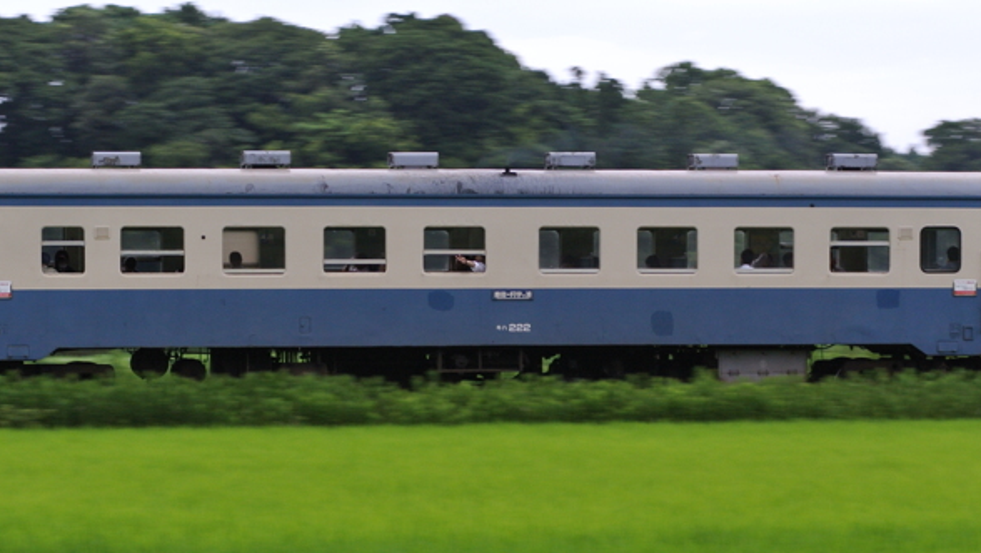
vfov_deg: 7.7
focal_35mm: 157
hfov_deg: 13.7
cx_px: 432
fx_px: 4085
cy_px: 562
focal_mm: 32
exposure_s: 1/80
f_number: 5
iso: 100
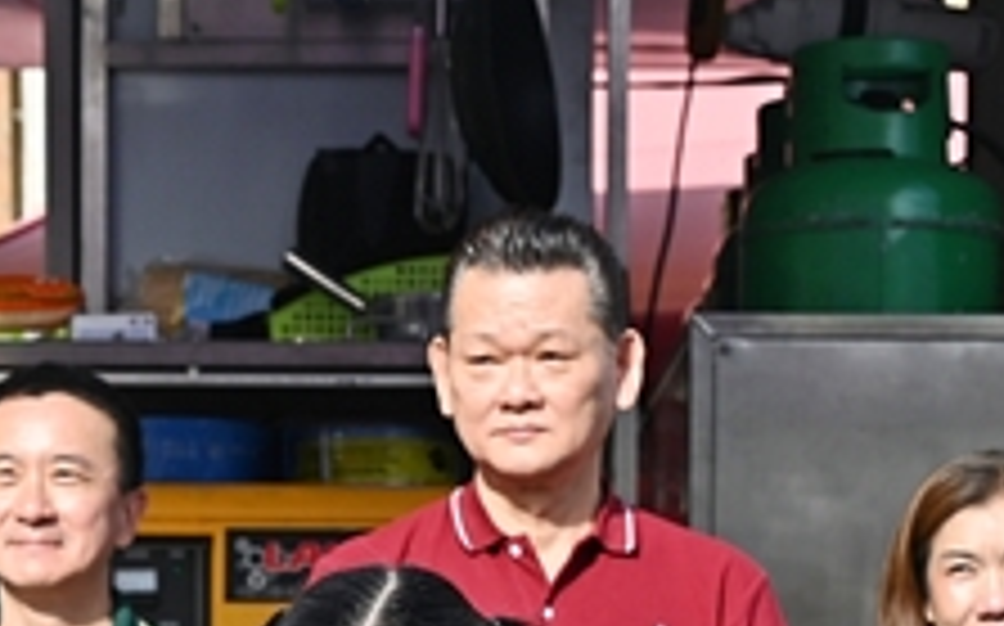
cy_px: 1065
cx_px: 511
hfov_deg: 16.6
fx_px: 3445
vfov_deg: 9.9
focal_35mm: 126
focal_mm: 38
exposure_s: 1/500
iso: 100
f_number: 4
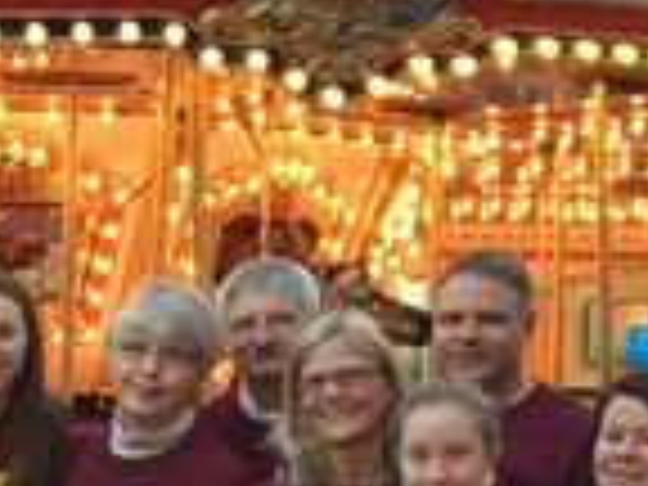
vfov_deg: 10.0
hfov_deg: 13.1
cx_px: -202
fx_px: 2714
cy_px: 662
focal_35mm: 145
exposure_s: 1/30
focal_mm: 4.15
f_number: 2.2
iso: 32
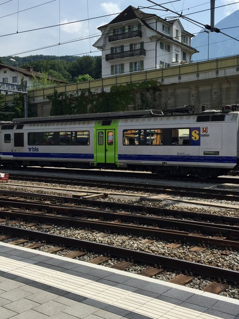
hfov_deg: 35.9
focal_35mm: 40
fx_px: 368
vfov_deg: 46.8
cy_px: 153
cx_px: 121
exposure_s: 1/2475
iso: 32
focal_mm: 4.15
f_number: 2.2
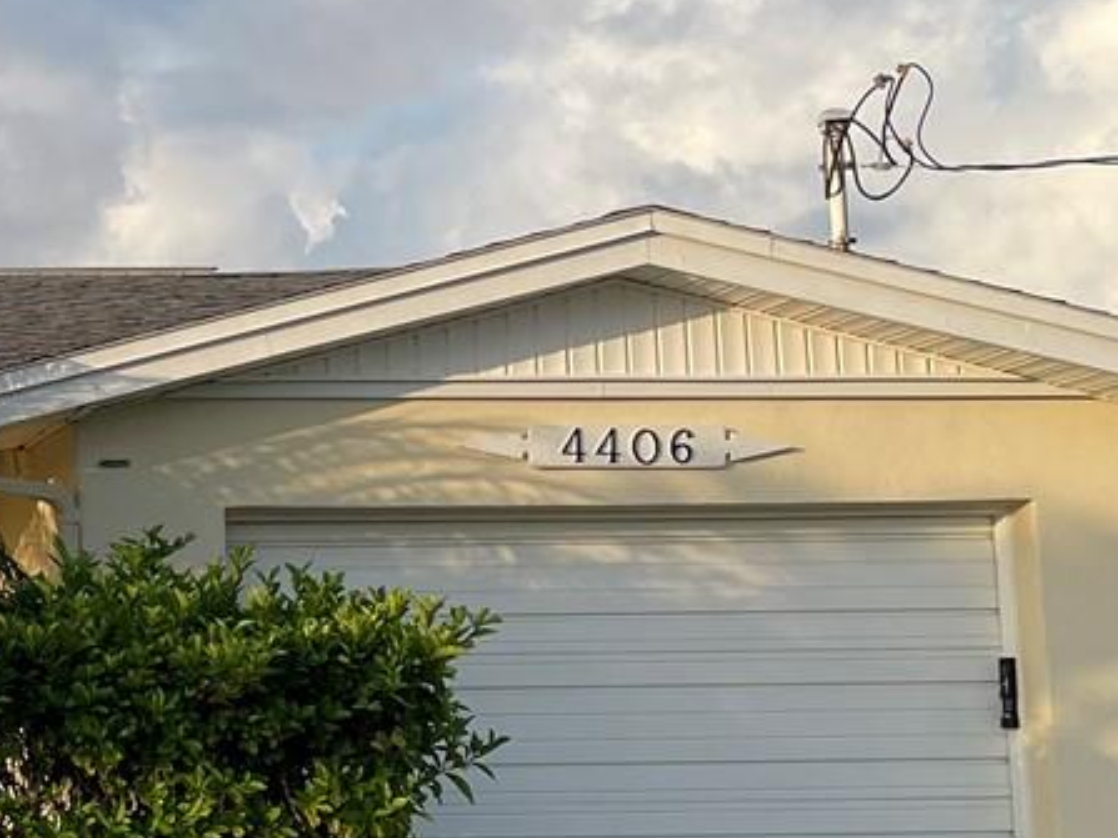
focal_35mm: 93
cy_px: 525
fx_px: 3003
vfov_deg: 15.9
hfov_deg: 18.5
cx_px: -595
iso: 32
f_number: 1.6
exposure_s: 1/1949
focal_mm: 4.2
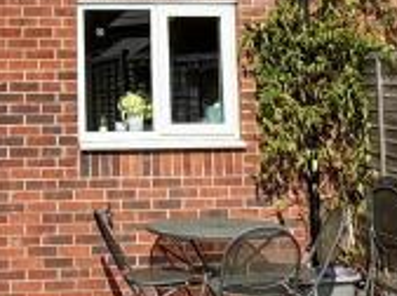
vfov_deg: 16.6
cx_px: -21
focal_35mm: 85
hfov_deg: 22.0
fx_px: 973
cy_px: -54
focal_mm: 2.22
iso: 50
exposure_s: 1/2584
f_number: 2.2
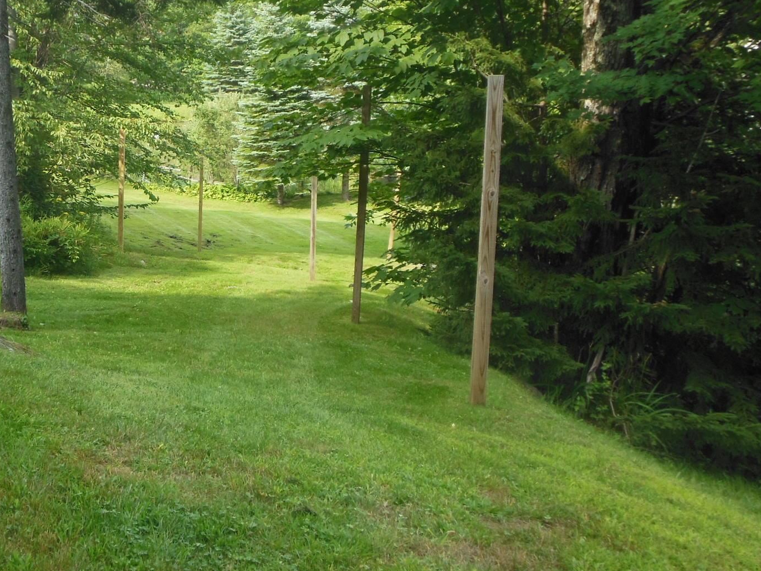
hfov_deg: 38.1
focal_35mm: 48
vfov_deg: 30.2
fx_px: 1055
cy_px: 221
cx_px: 149
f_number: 3.3
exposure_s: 1/160
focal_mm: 5.2
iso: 125
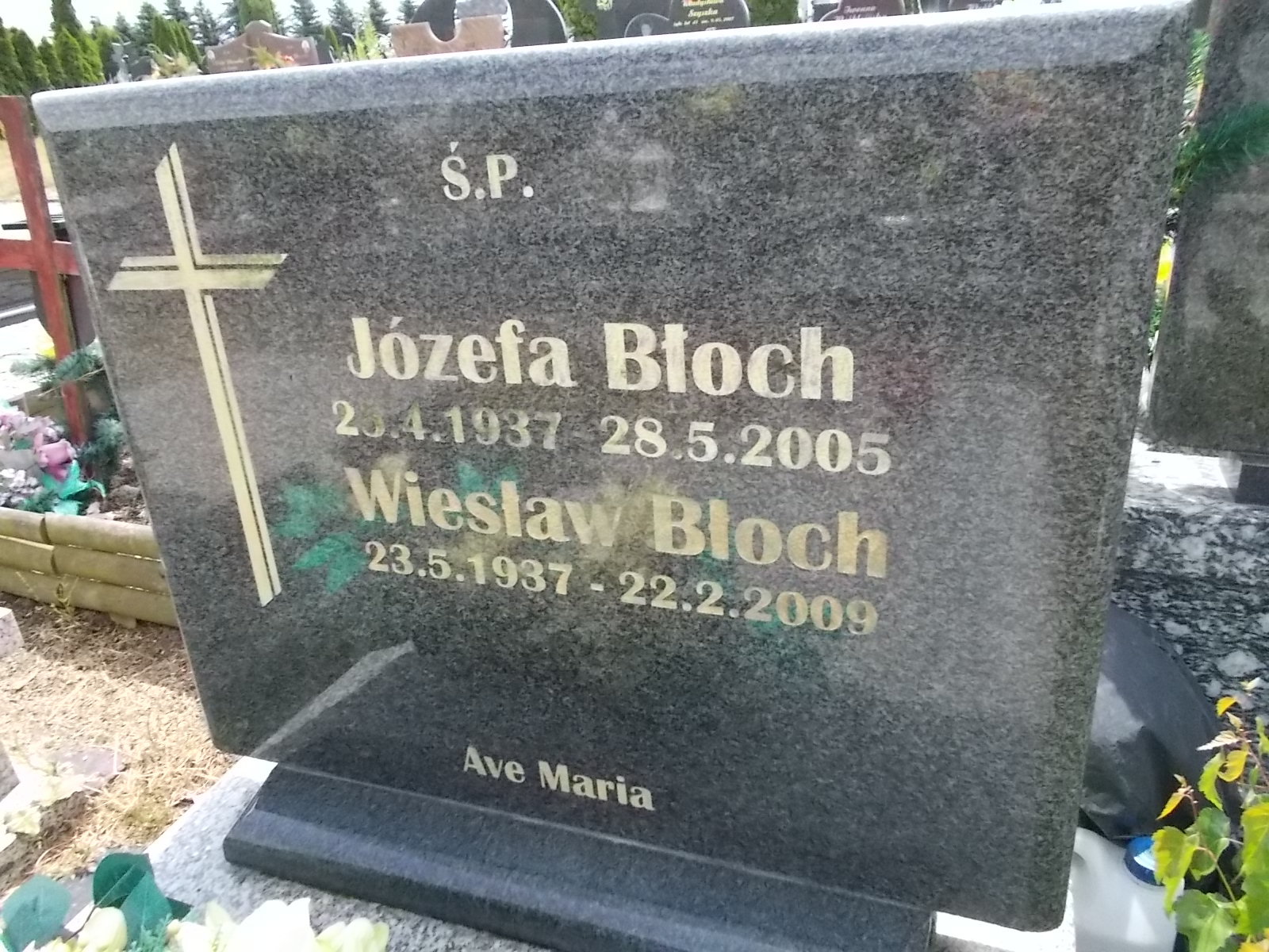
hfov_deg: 67.3
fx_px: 953
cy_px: 476
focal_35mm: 26
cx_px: 634
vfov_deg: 53.1
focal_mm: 4.6
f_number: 8
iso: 400
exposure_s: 1/200
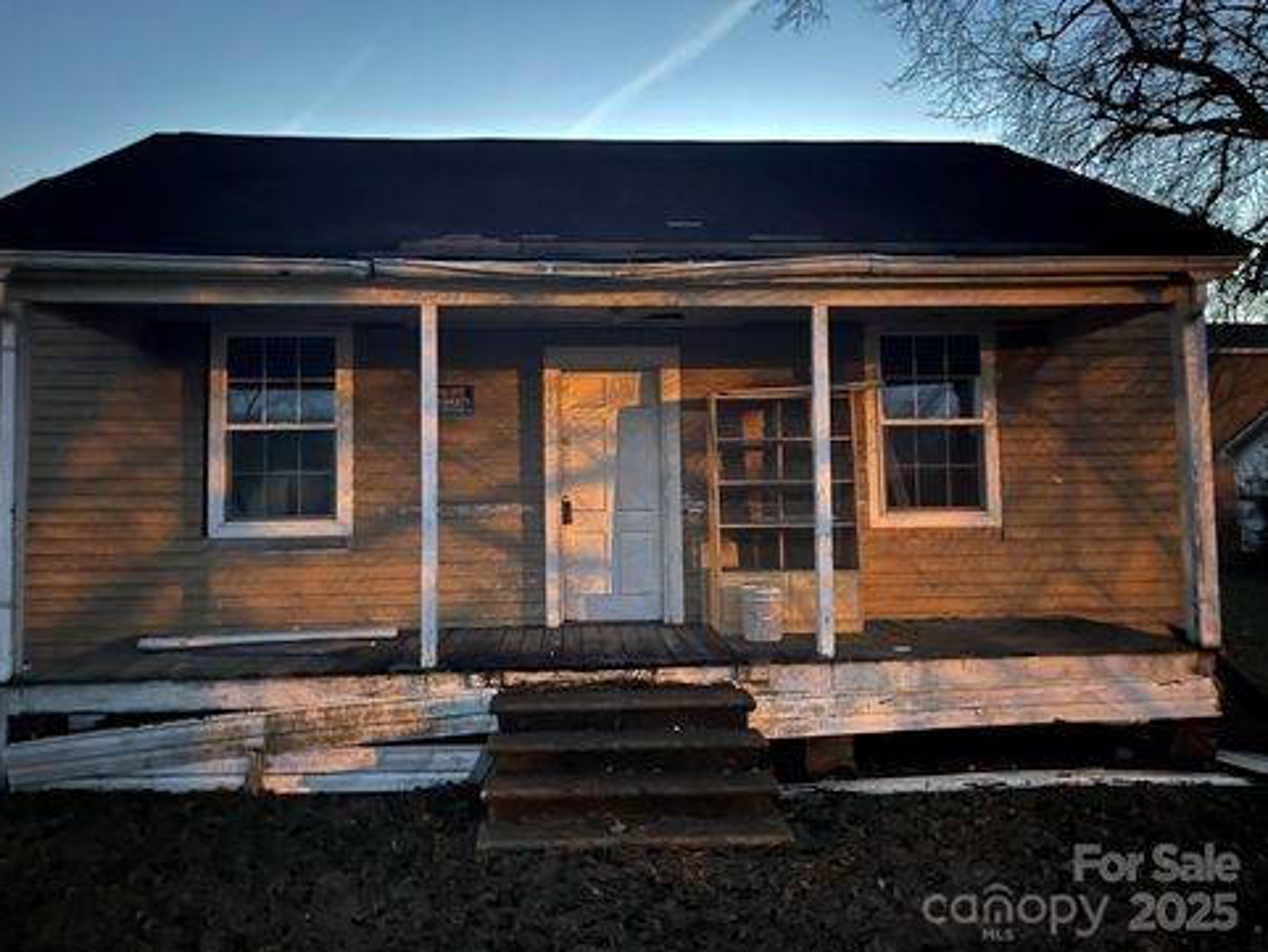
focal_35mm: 27
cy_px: 471
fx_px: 989
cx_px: 627
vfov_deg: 51.4
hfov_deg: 65.3
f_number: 1.6
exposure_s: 1/5
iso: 1250
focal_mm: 5.1
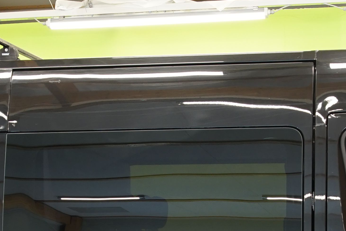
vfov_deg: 10.0
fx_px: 1307
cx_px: 180
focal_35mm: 136
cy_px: 248
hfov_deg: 15.1
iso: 400
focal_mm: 33
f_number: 6.3
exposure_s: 1/10
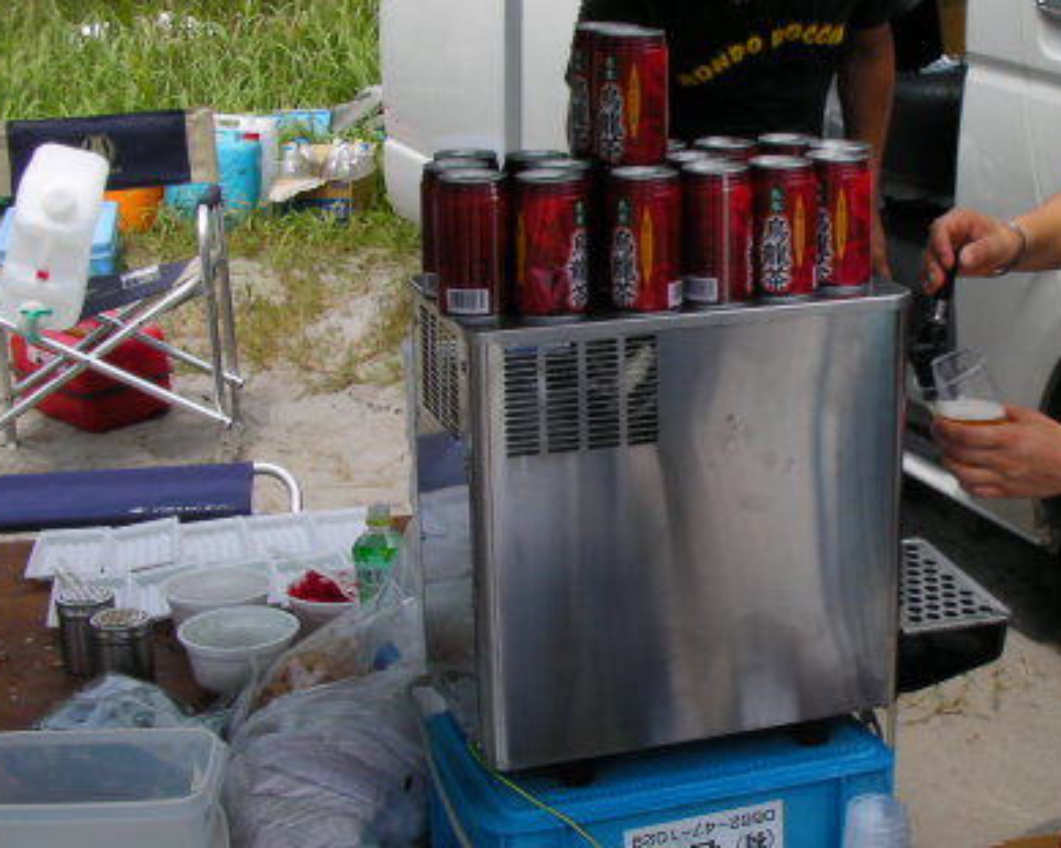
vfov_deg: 25.0
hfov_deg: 30.3
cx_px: 835
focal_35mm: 61
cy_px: 434
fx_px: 1915
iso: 50
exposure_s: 1/320
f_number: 4.5
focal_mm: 6.3
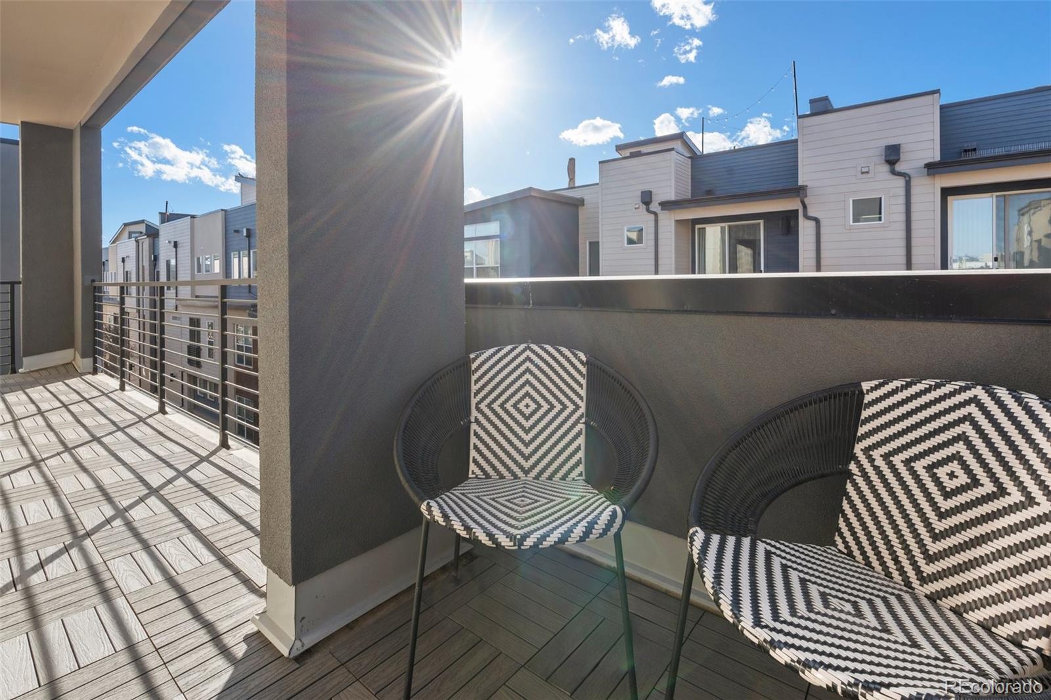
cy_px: 350
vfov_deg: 72.0
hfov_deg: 95.0
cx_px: 526
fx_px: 482
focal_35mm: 16
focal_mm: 16.5
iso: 640
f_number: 11
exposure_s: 1/160
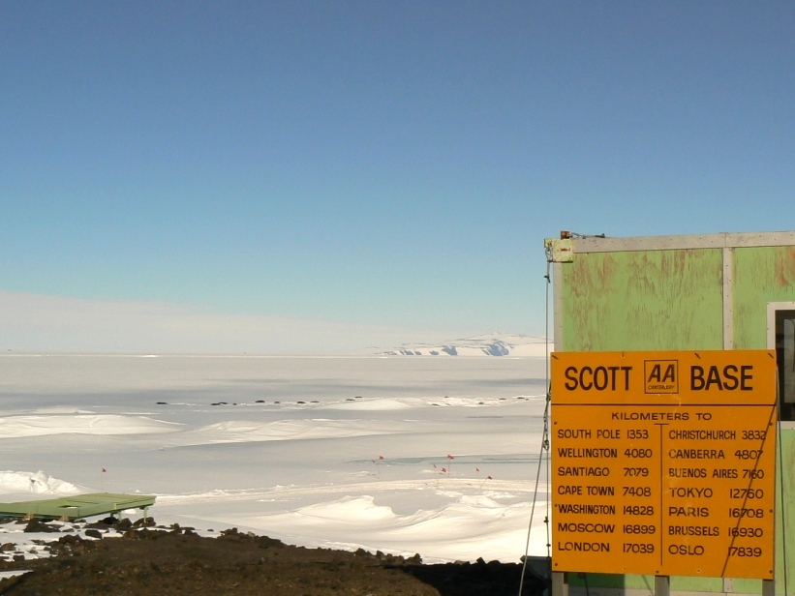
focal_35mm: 36
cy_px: 298
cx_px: 398
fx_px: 827
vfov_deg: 39.7
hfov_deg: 51.3
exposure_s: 1/1000
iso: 80
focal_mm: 6
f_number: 8
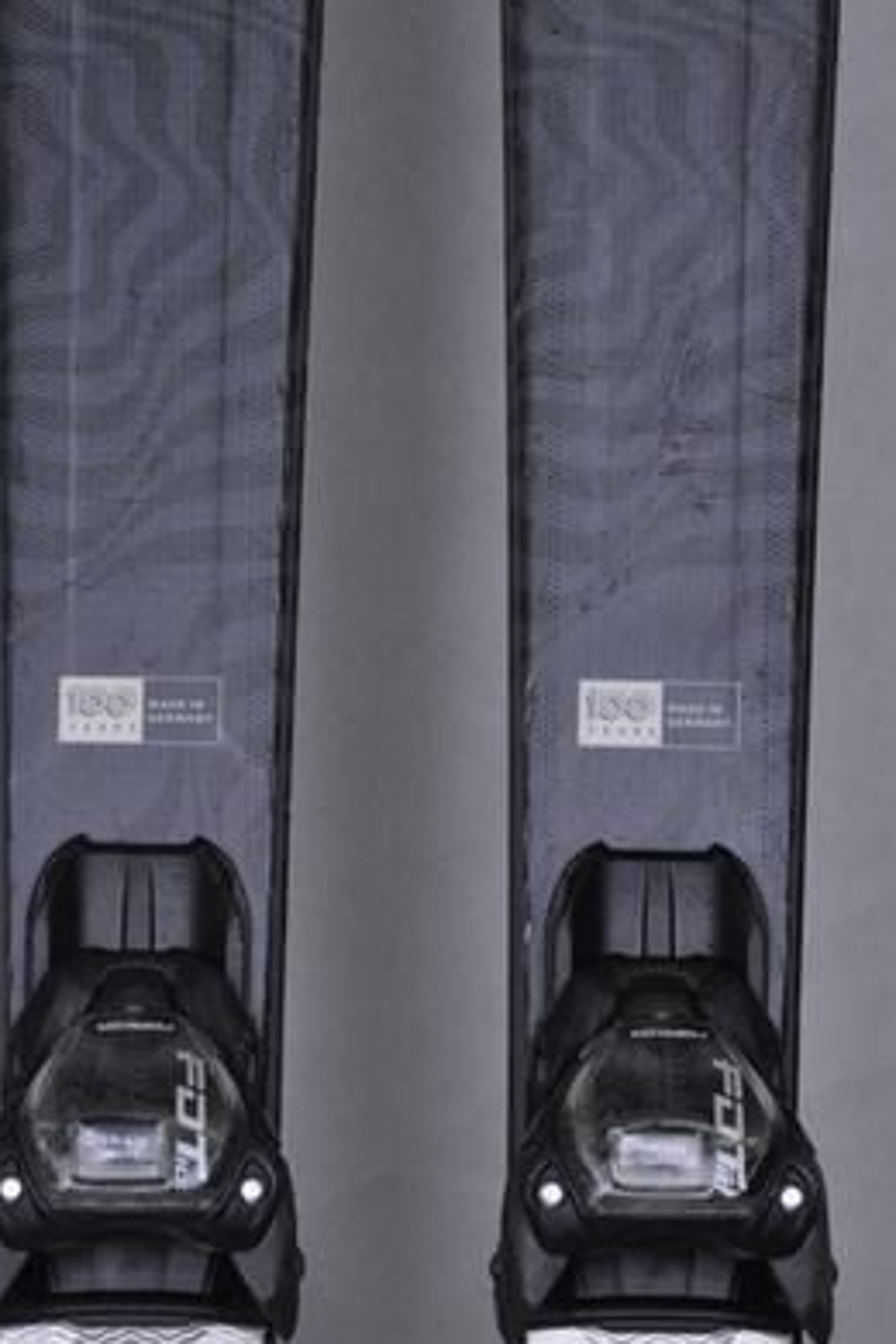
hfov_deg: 7.6
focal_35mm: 182
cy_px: 589
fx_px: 6778
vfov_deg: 11.3
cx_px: 401
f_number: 11
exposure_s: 1/125
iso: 3200
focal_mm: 105
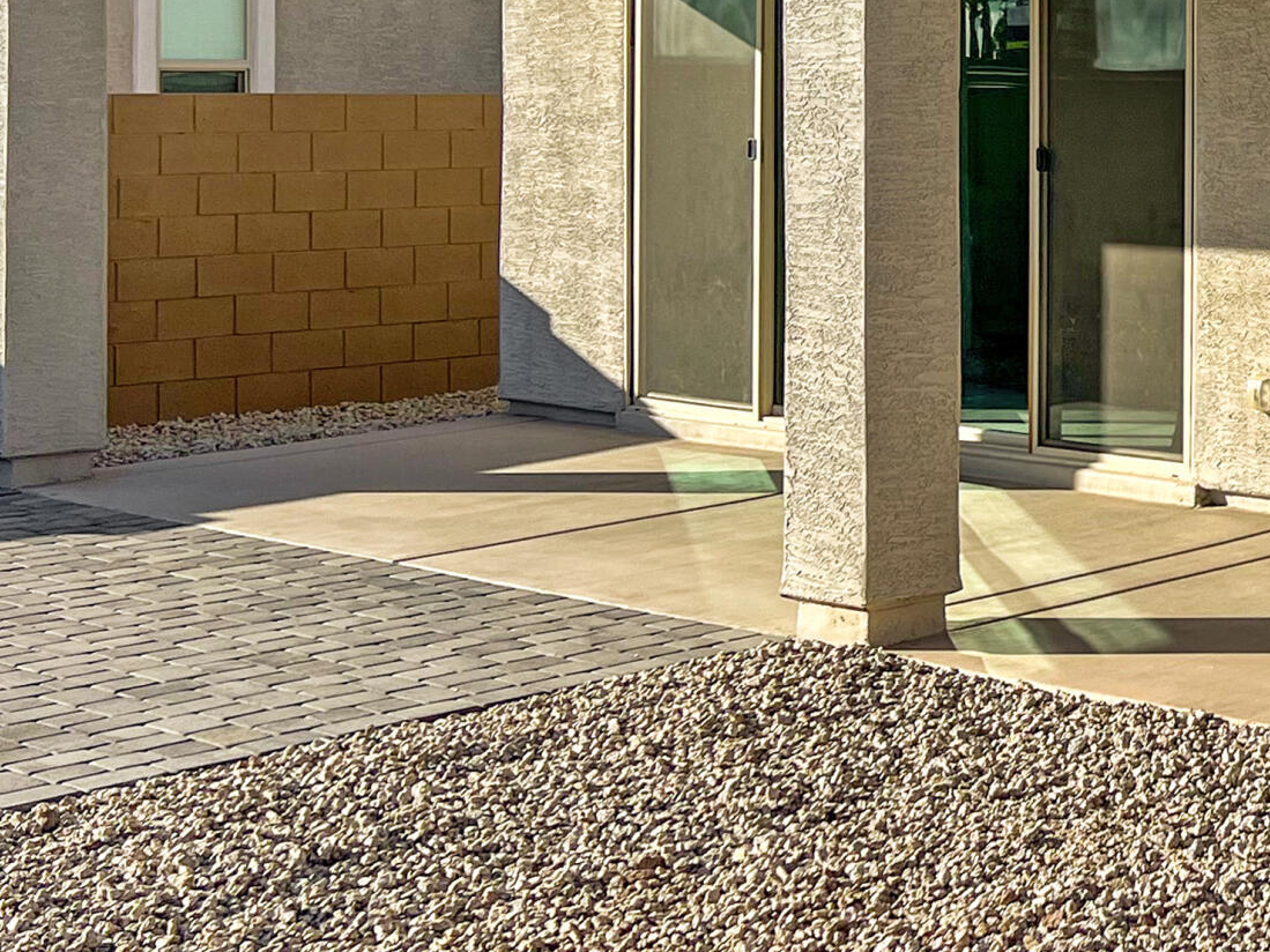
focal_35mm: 71
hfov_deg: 24.3
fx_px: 2605
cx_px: 1604
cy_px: 215
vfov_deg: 20.5
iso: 50
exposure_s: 1/4400
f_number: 1.5
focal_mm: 5.7
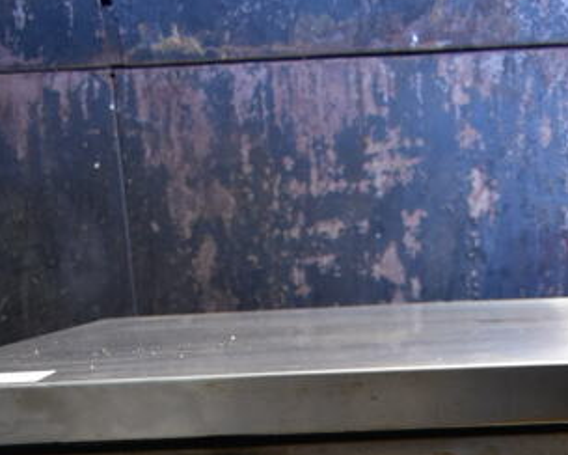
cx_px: 432
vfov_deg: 17.1
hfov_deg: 24.8
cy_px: 777
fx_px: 1278
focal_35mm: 76
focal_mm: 18
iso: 900
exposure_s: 1/30
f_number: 3.5
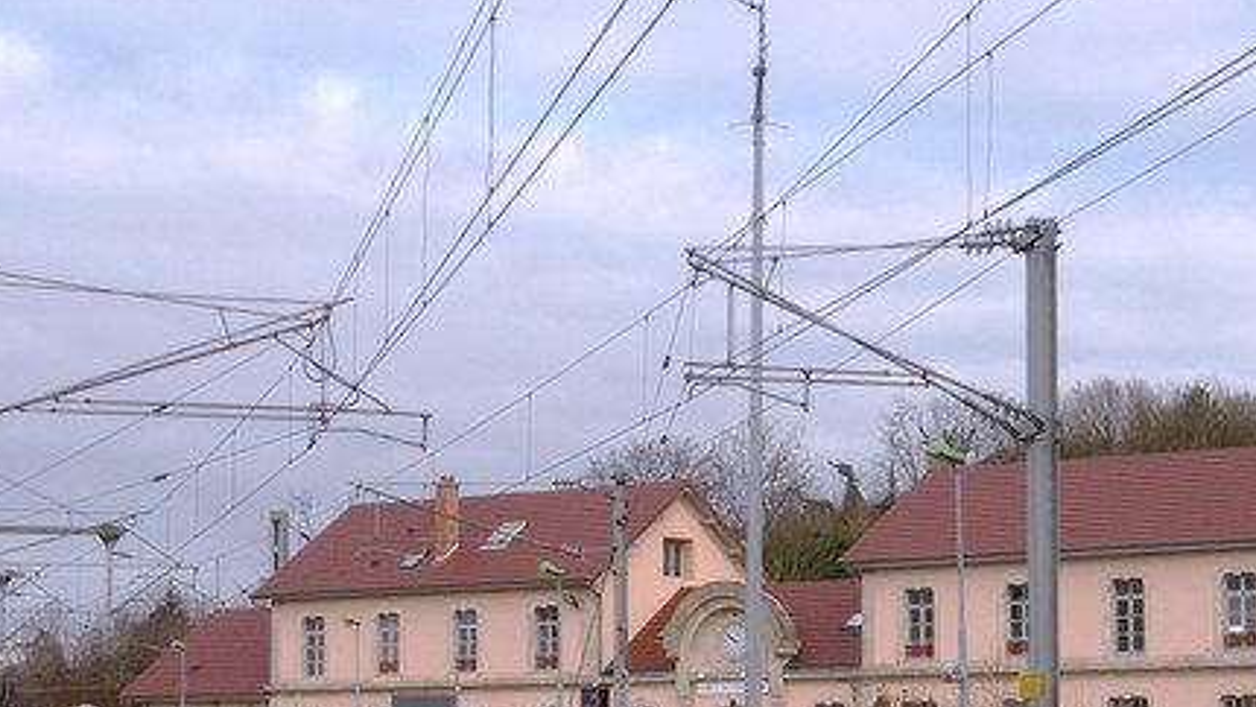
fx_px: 2831
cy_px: 529
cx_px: 1003
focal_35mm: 85
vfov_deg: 14.2
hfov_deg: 24.6
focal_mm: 7.4
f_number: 4.5
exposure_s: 1/130
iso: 64
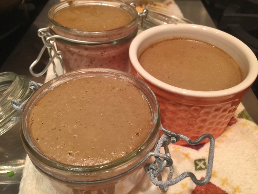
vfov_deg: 48.2
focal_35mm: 29
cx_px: 129
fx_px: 216
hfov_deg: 61.7
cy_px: 97
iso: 64
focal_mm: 4.15
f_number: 2.2
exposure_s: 1/15
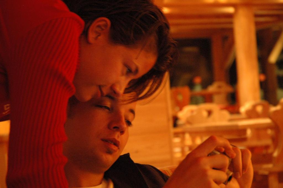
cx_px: 142
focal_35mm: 105
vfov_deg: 13.0
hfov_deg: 19.5
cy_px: 94
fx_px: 825
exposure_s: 1/6
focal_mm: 70
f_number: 4.5
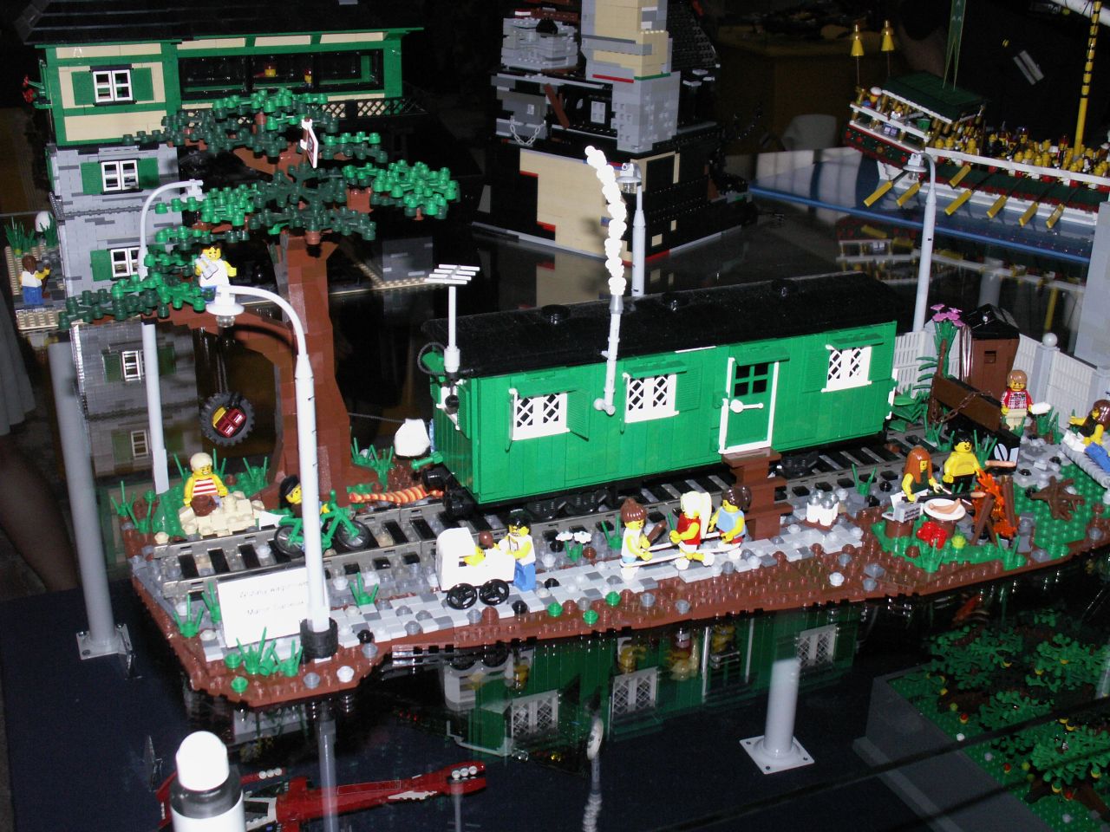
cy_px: 416
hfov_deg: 46.8
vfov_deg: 36.0
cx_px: 555
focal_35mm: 40
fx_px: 1283
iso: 160
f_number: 2.8
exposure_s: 1/60
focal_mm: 6.66
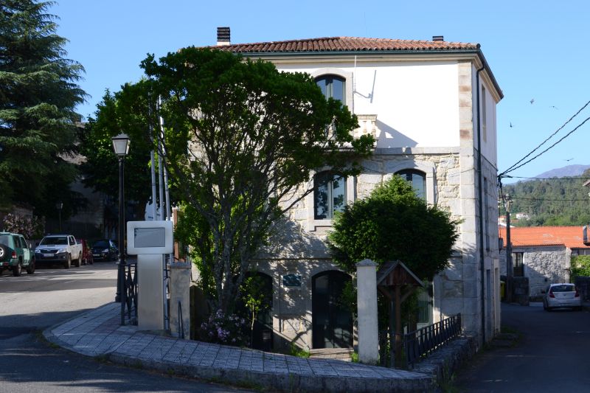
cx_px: 295
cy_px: 196
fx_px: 860
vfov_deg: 25.7
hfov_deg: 37.9
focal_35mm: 52
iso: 100
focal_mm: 35
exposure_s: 1/160
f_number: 8
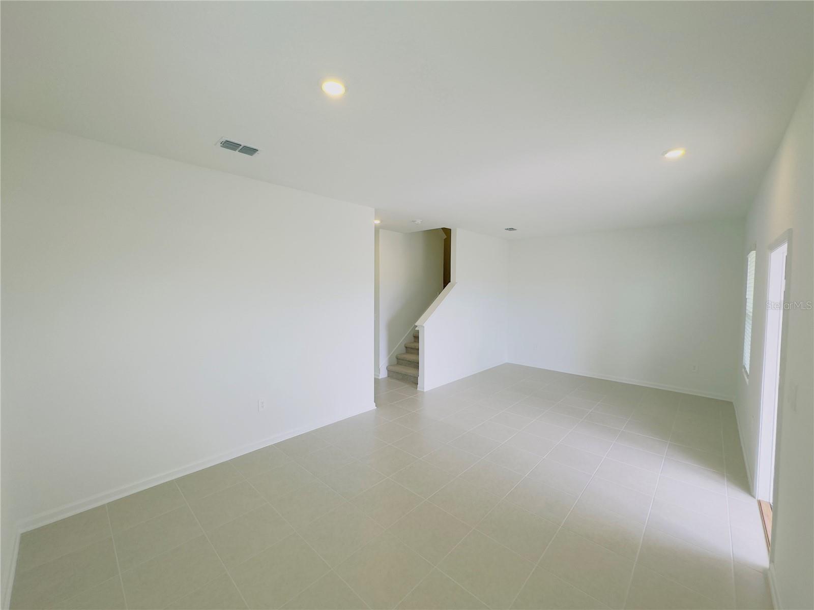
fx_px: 329
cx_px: 407
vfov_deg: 85.7
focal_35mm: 14
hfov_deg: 102.1
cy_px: 305
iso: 64
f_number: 2.2
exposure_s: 1/120
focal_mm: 2.22
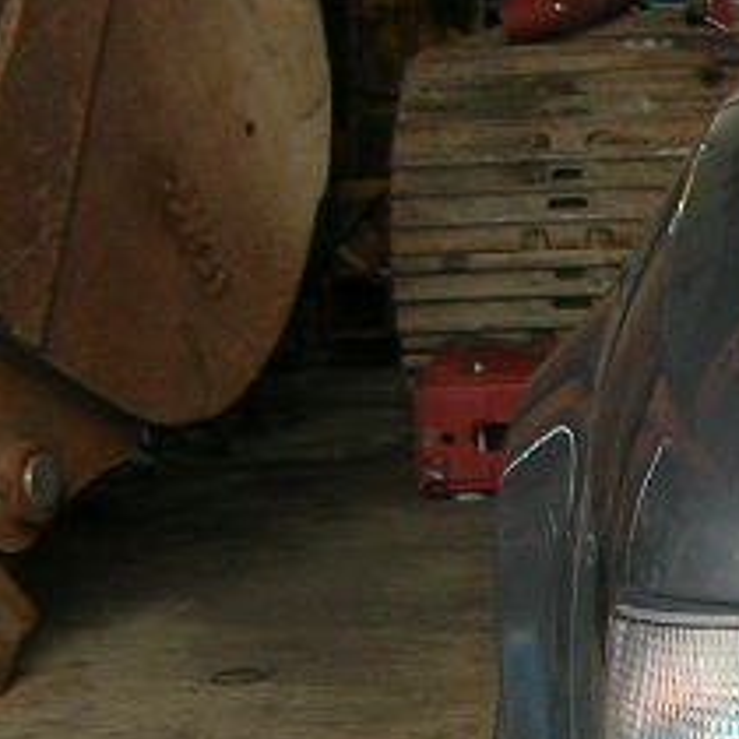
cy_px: 926
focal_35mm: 151
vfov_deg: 11.3
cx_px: 1066
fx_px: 3647
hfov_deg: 11.2
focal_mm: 5.8
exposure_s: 1/30
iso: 50
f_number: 3
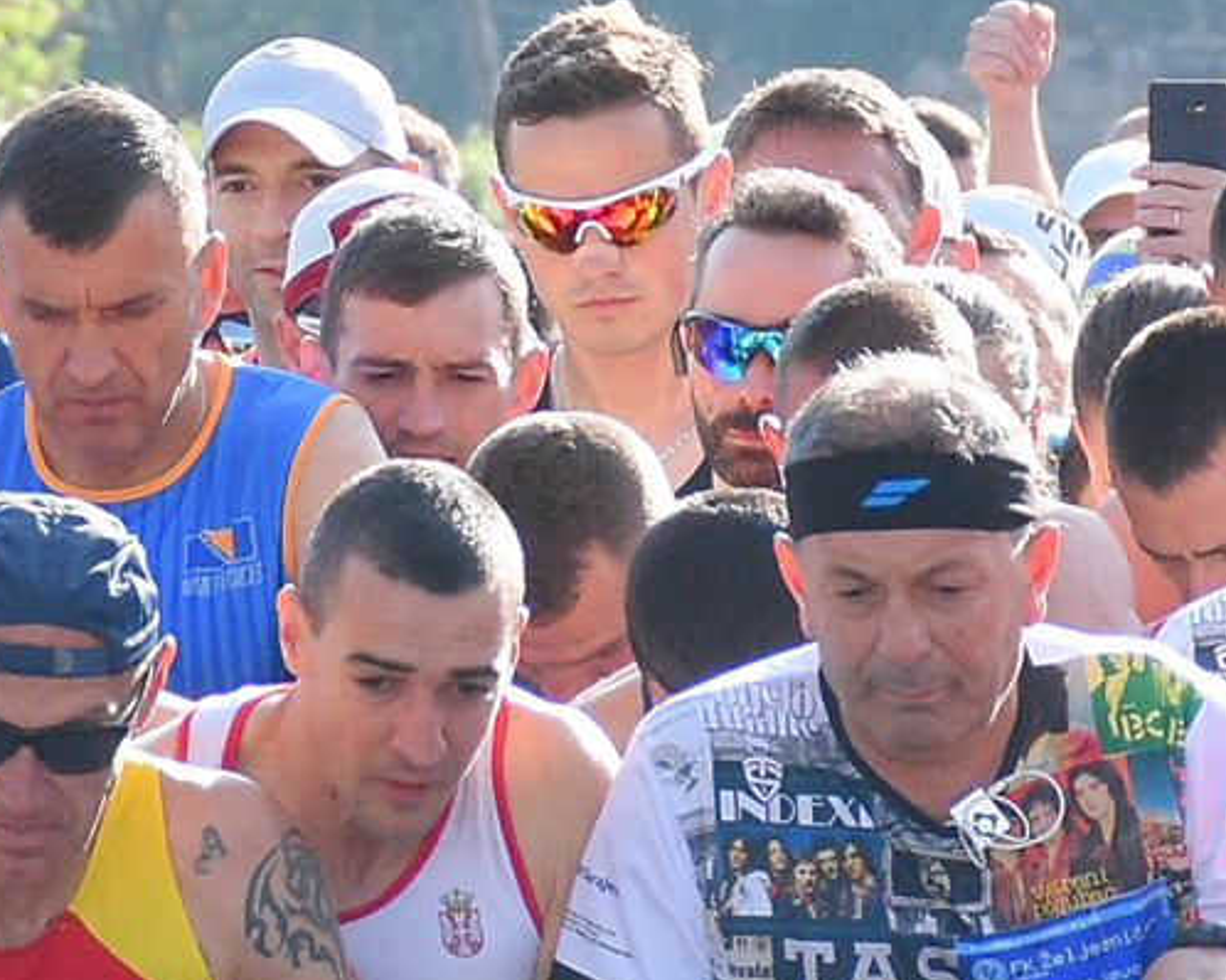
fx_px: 24725
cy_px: 330
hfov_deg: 2.8
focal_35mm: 682
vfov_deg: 2.3
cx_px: 1112
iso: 800
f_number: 5.3
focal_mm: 85
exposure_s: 1/1000
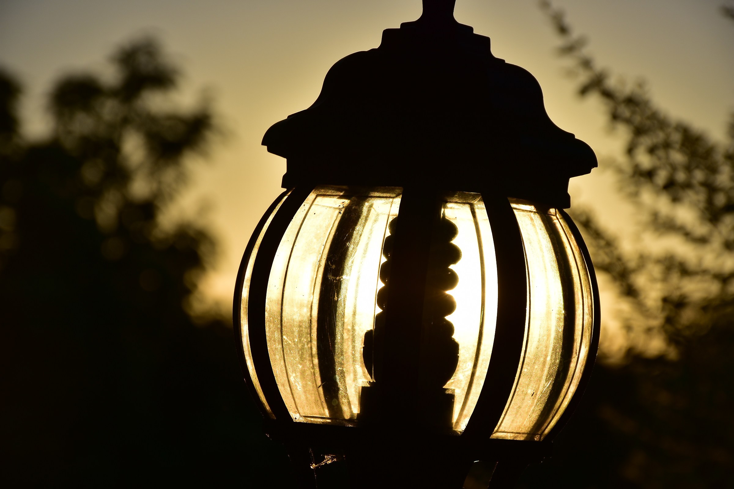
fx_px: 3211
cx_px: 367
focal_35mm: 158
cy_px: 244
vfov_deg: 8.7
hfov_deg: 13.0
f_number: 8
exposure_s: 1/1250
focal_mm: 105
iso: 100
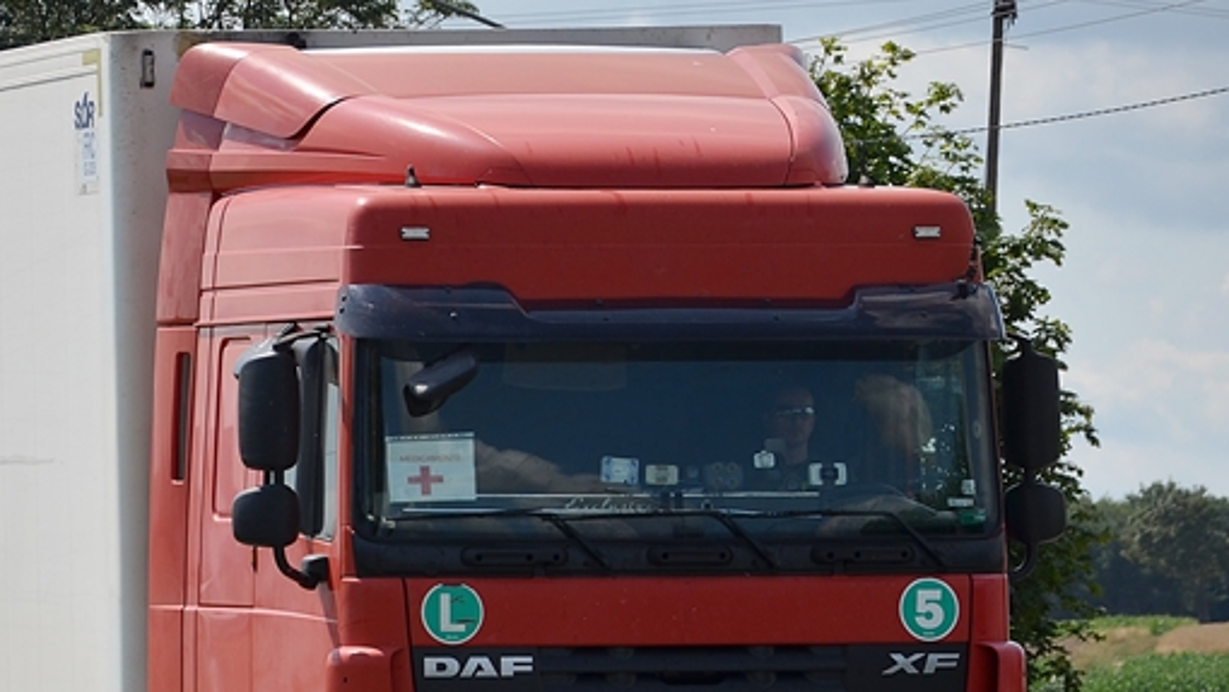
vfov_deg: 4.7
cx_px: 275
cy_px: 597
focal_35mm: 259
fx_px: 8435
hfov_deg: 8.3
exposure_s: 1/1000
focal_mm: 105
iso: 125
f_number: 5.6
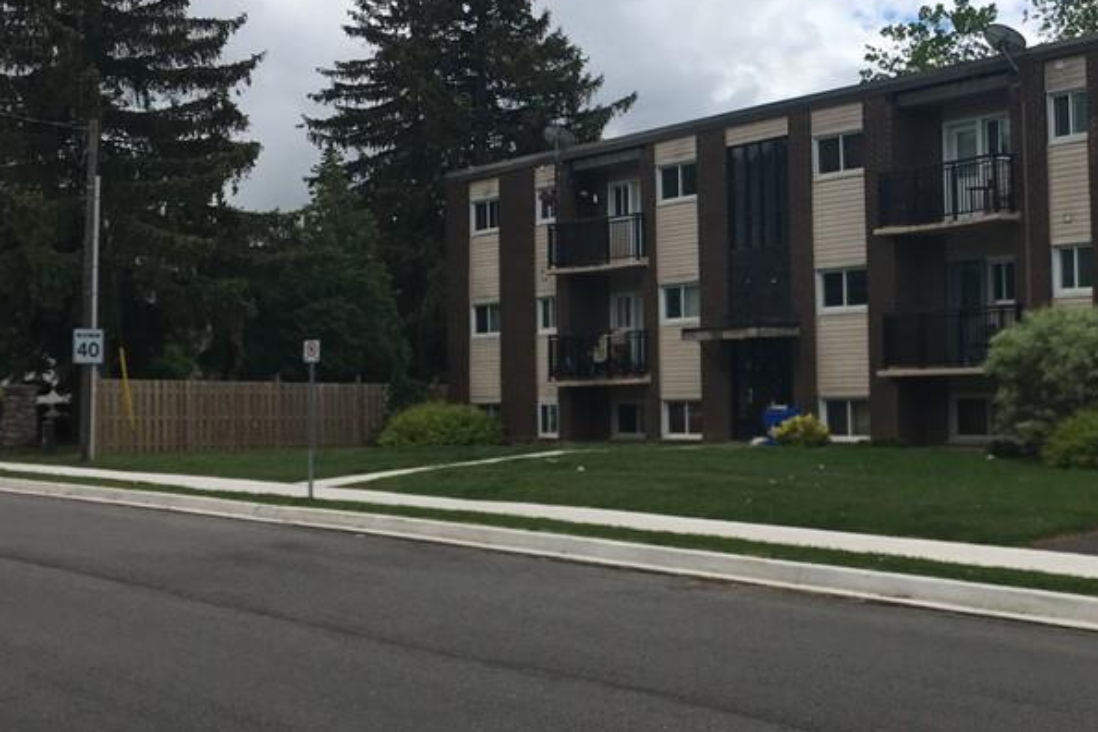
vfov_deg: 26.0
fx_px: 1586
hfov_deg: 37.1
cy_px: 386
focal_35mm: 52
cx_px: 841
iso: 25
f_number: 2.2
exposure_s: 1/1399
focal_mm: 4.15
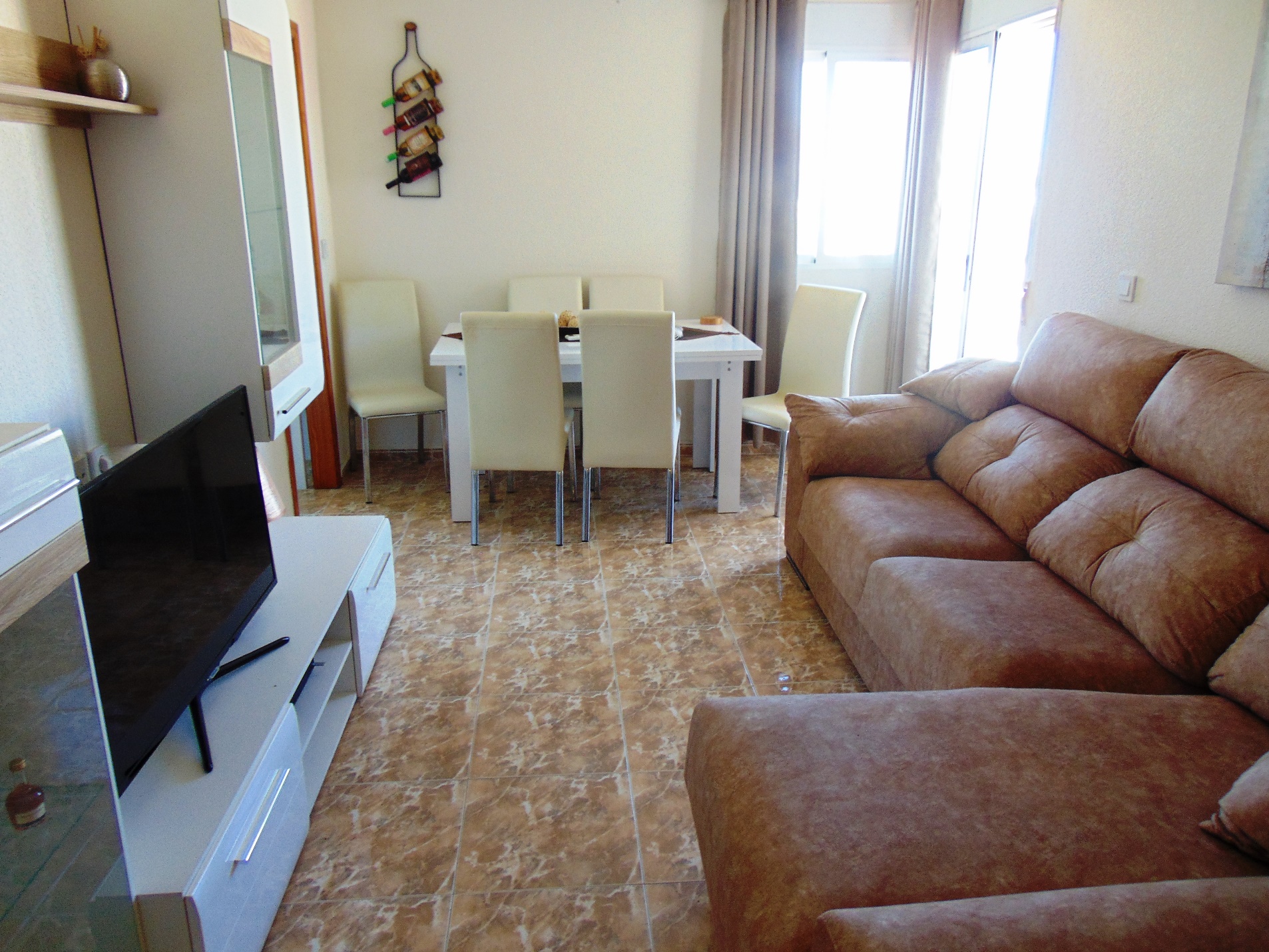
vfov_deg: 54.9
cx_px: 634
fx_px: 917
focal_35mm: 25
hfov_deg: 69.4
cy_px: 476
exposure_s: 1/30
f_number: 3
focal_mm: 4.5
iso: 100
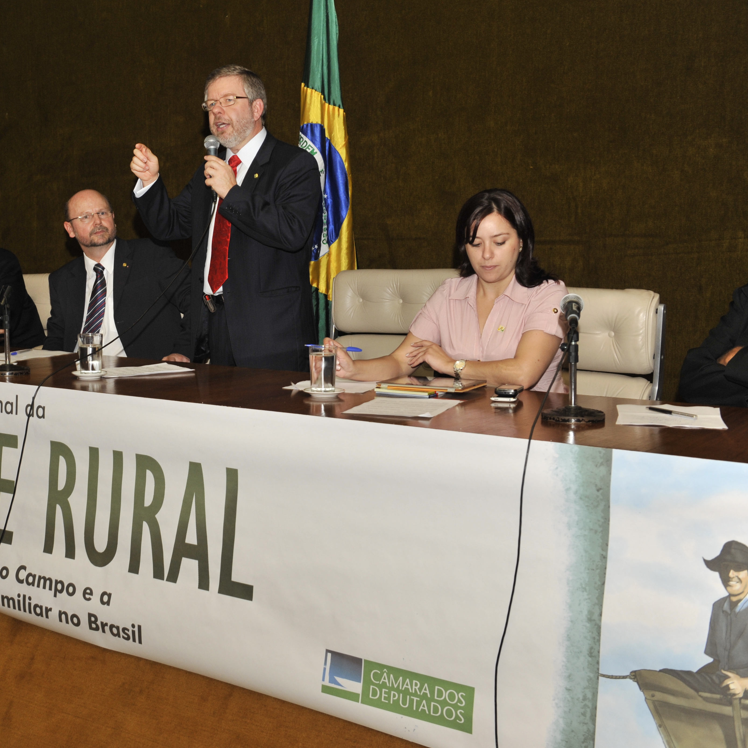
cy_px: 374
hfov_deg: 32.1
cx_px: 176
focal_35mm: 52
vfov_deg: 32.8
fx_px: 1271
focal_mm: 40
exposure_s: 1/60
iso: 800
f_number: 5.6
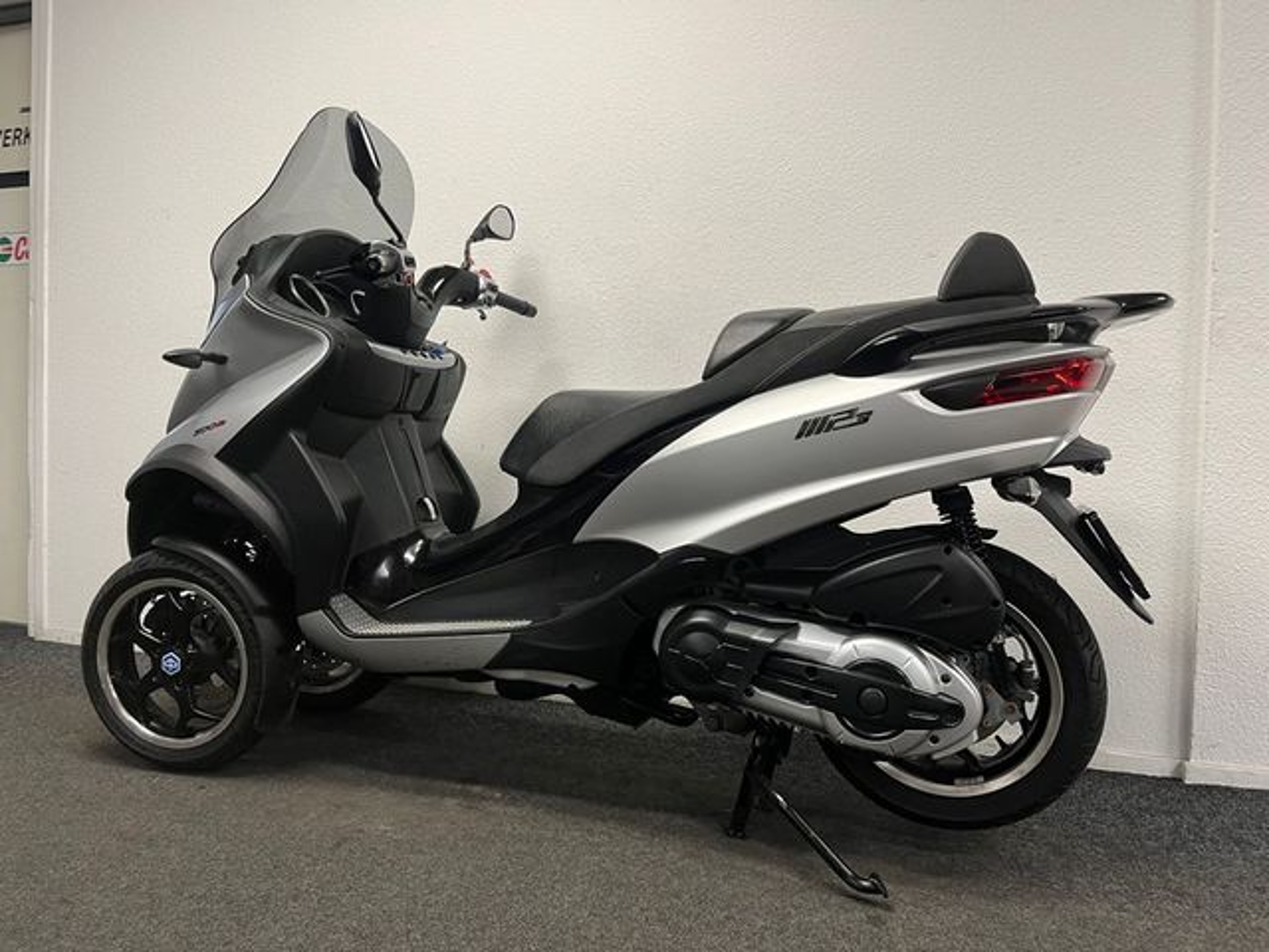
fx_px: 953
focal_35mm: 26
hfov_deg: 67.3
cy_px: 476
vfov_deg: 53.1
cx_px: 634
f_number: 1.6
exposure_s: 1/50
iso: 80
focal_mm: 5.1
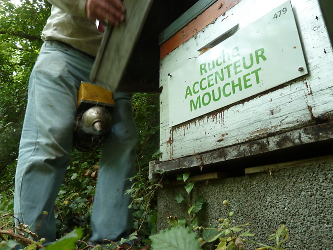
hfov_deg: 69.4
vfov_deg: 54.9
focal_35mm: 25
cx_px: 166
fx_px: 240
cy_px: 125
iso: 80
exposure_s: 1/30
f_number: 3.3
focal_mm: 4.1
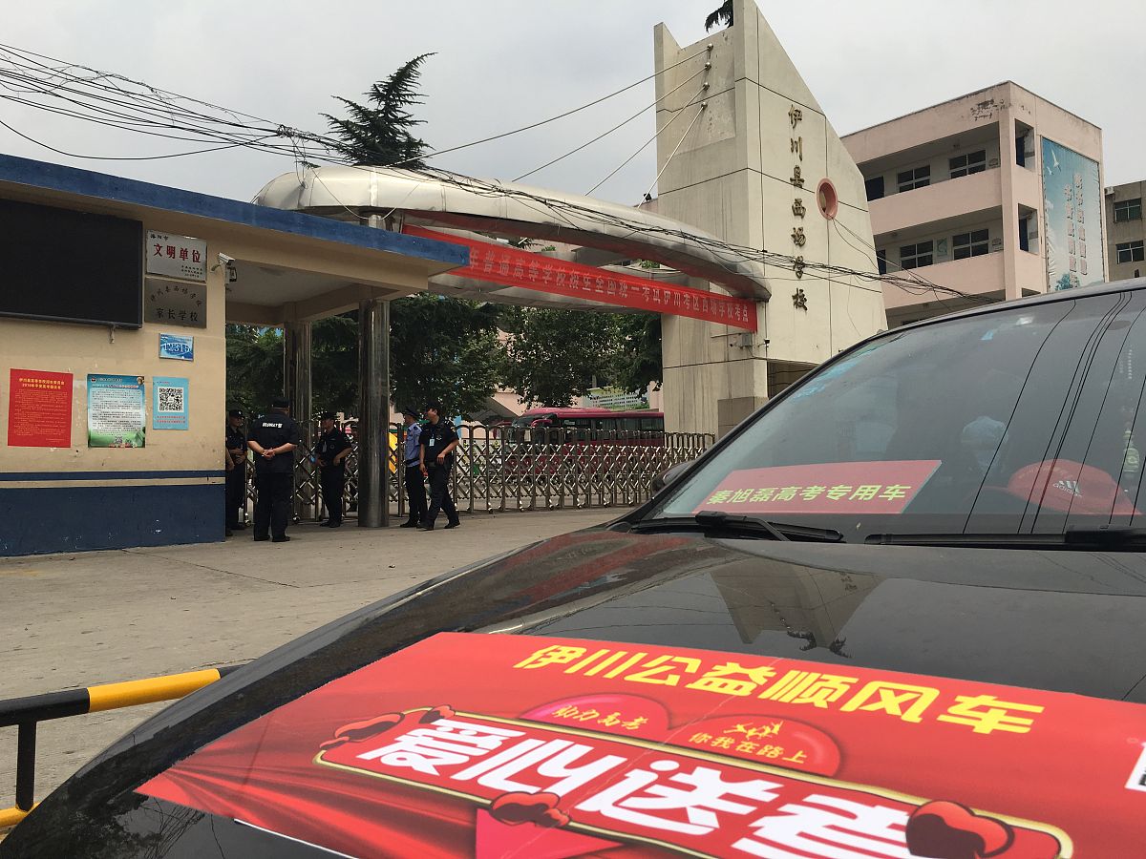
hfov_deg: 61.7
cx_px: 573
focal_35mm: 29
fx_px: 960
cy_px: 430
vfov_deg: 48.2
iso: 25
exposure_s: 1/2262
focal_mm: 4.15
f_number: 2.2
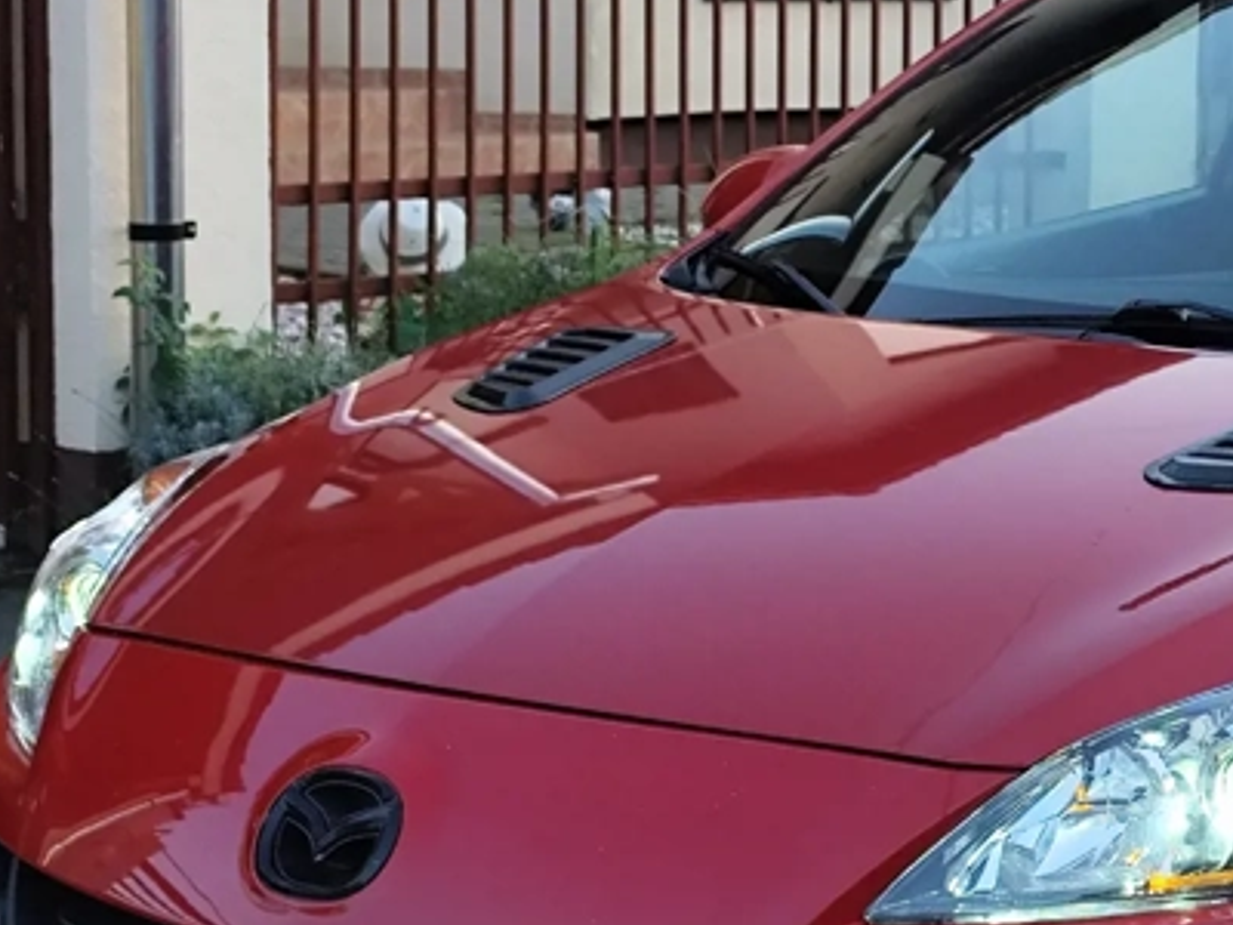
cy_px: 432
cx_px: 1322
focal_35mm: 115
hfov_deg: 16.6
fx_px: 4096
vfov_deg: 12.9
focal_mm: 6.19
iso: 80
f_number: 1.65
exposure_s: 1/50
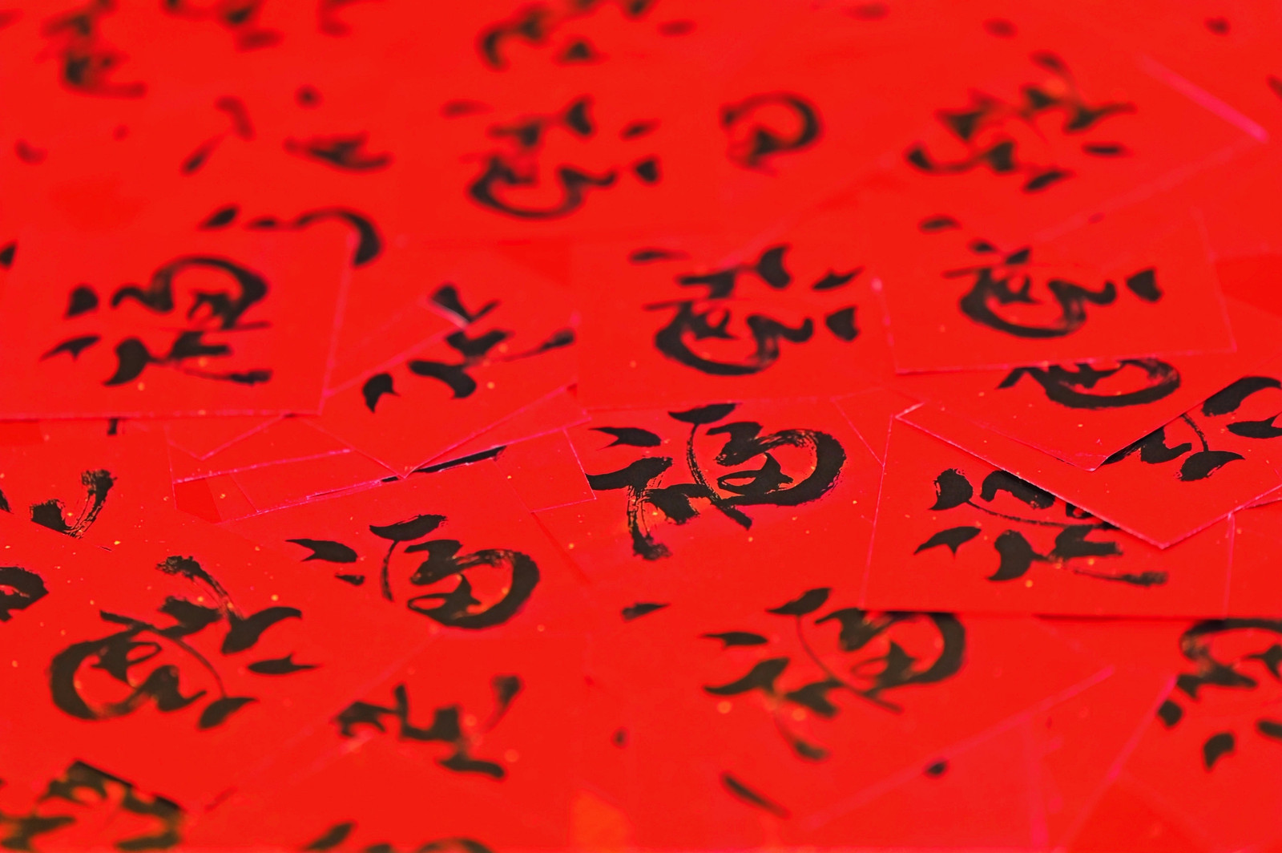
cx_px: 641
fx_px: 6405
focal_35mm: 180
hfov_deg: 11.4
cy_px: 426
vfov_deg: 7.6
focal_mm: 180
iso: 800
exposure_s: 1/200
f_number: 2.8
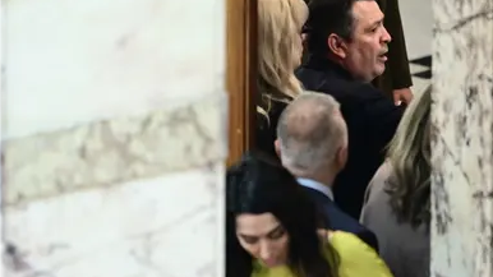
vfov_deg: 2.3
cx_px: 360
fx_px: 6914
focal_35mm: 529
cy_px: 75
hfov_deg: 4.1
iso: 800
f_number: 3.5
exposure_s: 1/160
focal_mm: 200
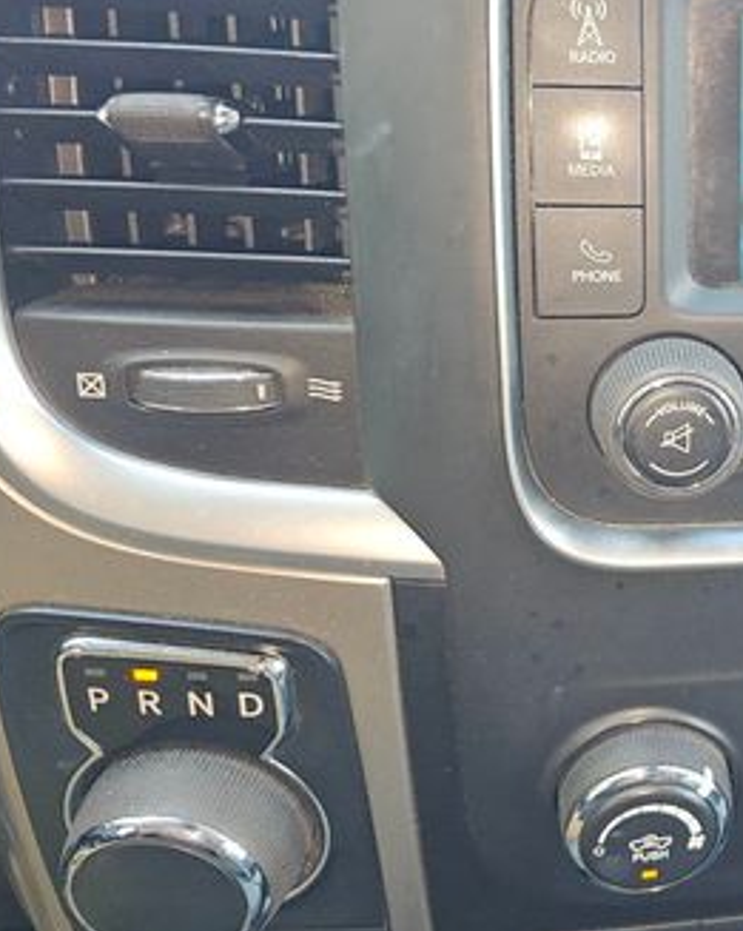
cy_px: 339
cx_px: 874
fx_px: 1211
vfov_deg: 41.7
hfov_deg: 29.6
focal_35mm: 44
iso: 50
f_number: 1.7
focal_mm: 6.3
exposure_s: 1/60
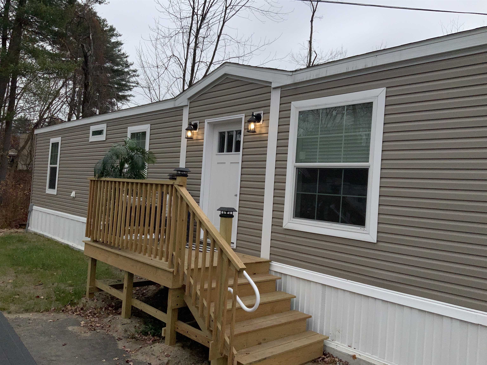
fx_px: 408
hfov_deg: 61.7
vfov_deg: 48.2
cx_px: 244
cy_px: 182
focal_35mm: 29
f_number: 1.8
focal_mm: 3
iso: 16
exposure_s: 1/1311
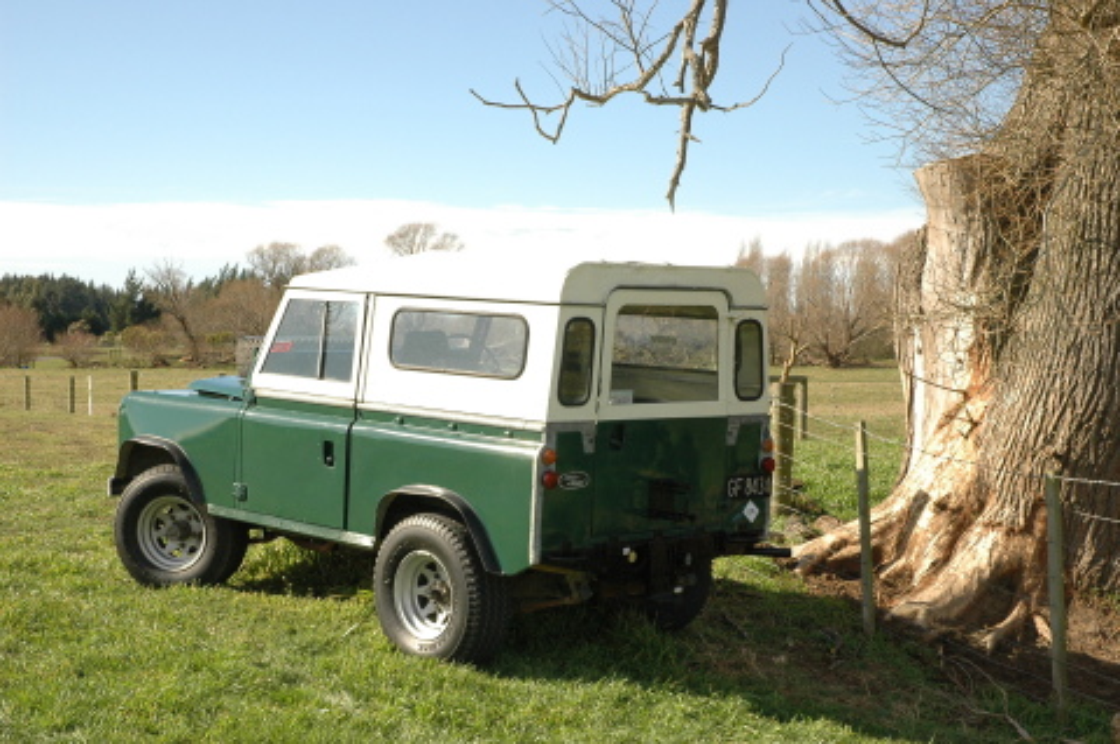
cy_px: 372
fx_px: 2051
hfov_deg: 30.5
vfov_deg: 20.6
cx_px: 560
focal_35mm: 66
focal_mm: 44
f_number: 8
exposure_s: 1/500
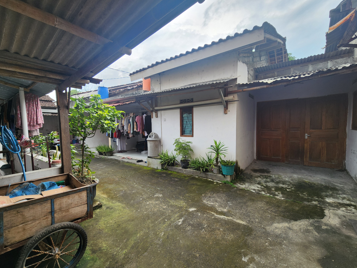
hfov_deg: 102.1
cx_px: 177
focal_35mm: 14
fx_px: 144
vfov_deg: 85.7
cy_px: 135
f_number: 2.2
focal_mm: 2.2
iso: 50
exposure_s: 1/201
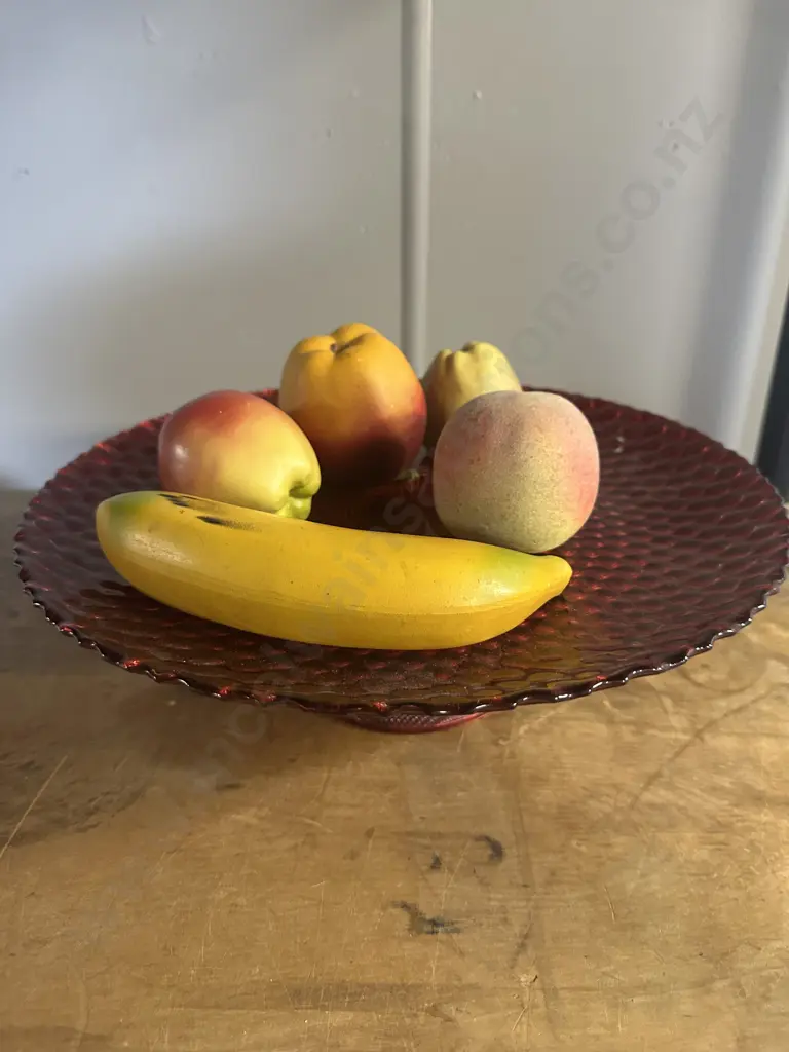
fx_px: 729
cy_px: 526
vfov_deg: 71.6
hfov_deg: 56.8
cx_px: 394
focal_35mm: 24
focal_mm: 6.86
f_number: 1.78
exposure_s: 1/50
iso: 500
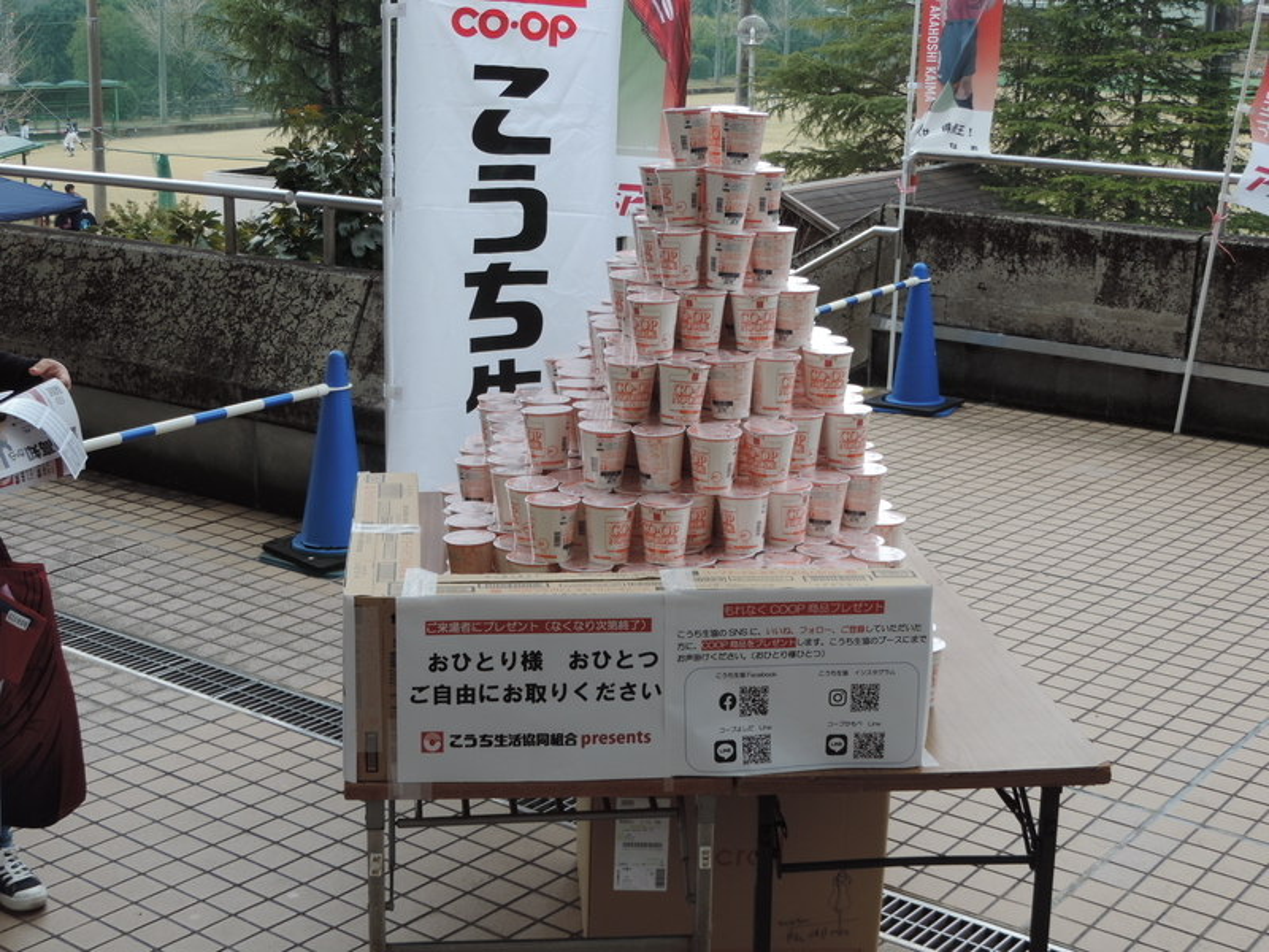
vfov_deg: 29.1
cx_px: 634
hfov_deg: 38.2
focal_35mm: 50
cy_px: 476
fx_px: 1833
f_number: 3.6
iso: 80
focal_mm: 8.9
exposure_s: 1/320
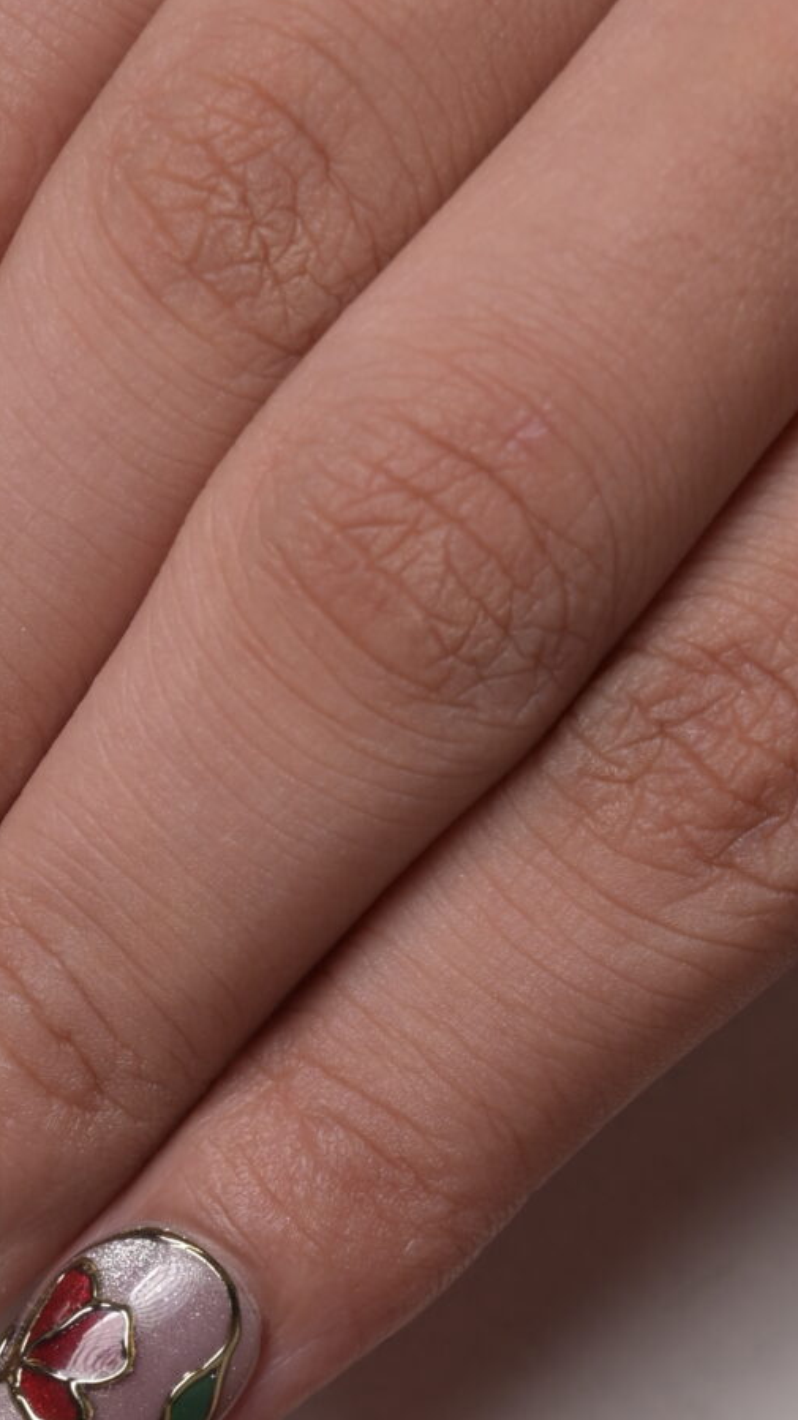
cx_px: 562
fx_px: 7870
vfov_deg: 10.3
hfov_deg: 5.8
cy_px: 1205
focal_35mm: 209
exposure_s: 1/160
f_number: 9
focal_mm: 70
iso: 160
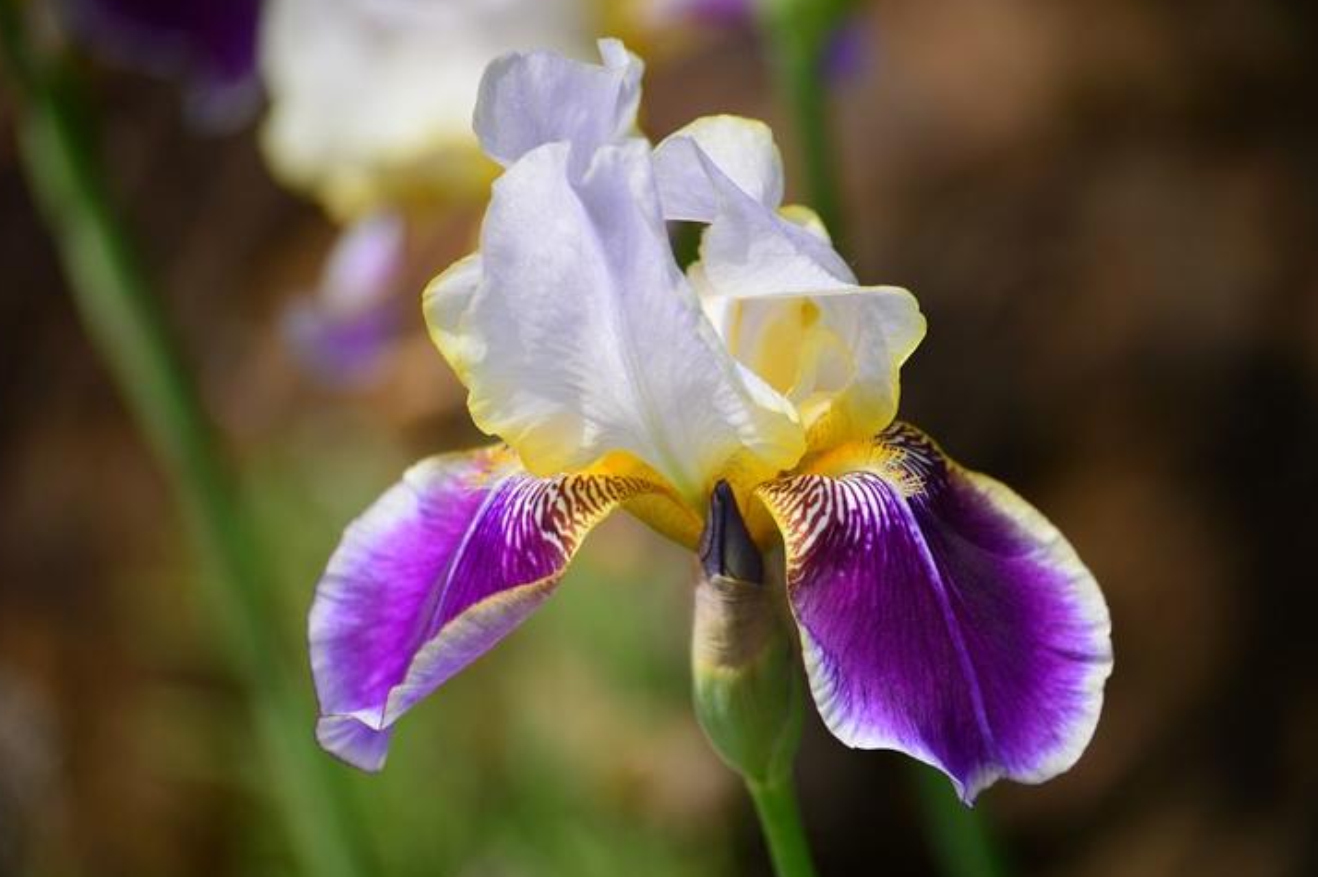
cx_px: 713
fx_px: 7134
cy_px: 462
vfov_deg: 7.0
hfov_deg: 10.6
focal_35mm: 195
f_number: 4.8
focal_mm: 116
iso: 100
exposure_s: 1/250
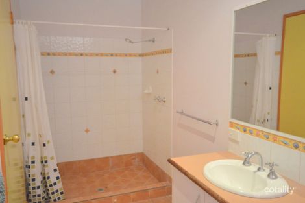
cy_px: 102
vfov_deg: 43.6
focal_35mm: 30
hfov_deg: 61.9
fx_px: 254
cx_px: 152
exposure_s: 1/40
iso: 3200
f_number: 5.6
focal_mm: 20
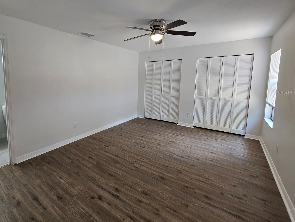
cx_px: 116
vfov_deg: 77.5
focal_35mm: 16
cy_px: 93
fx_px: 136
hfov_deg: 93.0
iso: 125
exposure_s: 1/60
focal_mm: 2.2
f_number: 2.2
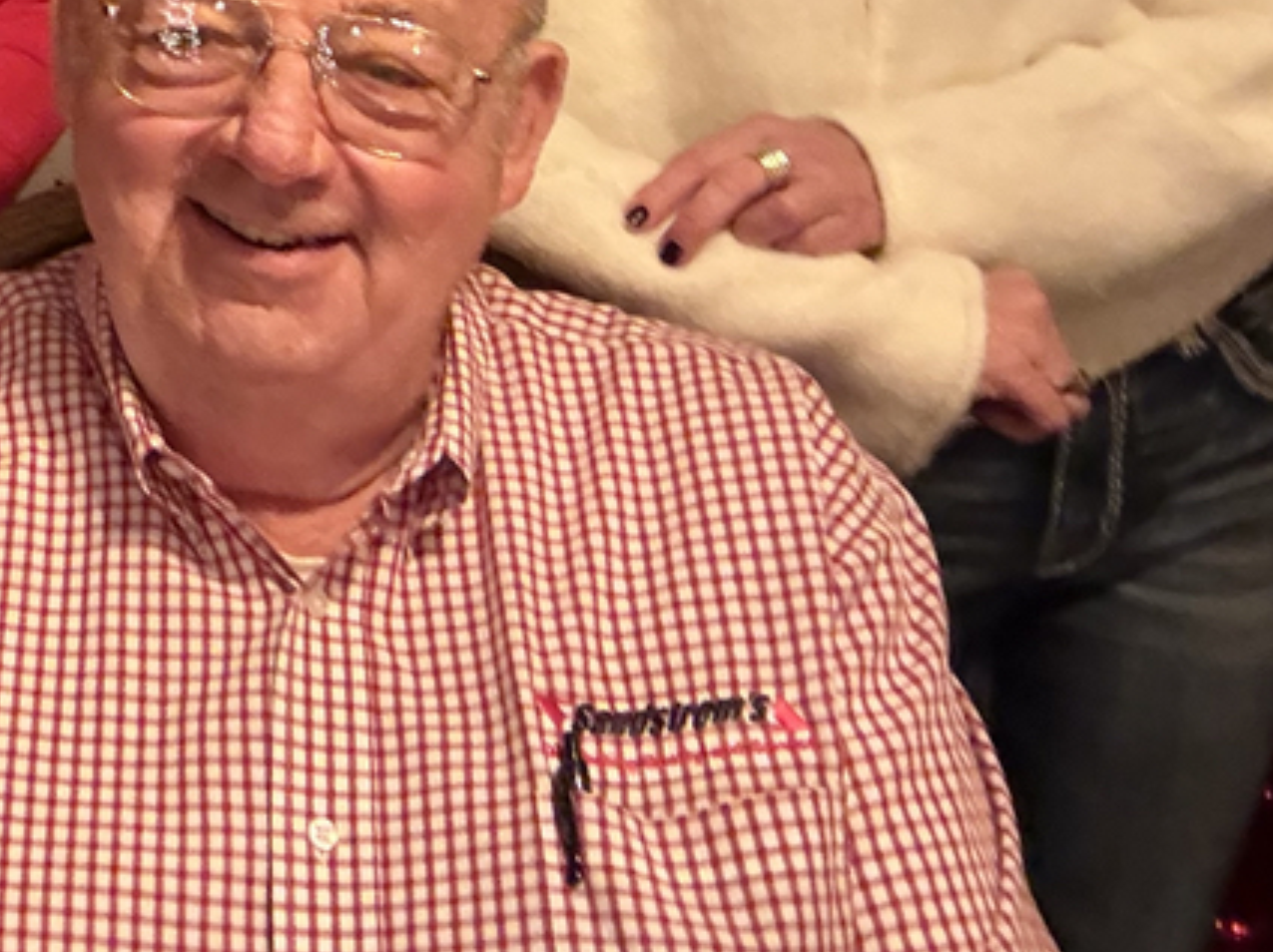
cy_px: -320
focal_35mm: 65
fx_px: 2388
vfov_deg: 20.4
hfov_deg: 26.8
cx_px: -216
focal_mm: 2.69
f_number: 1.9
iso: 640
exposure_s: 1/20
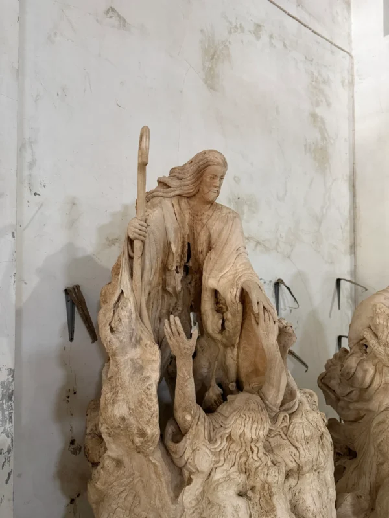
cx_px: 194
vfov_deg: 71.6
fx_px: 360
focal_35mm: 24
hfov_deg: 56.8
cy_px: 259
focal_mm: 6.76
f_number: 1.78
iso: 500
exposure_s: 1/50
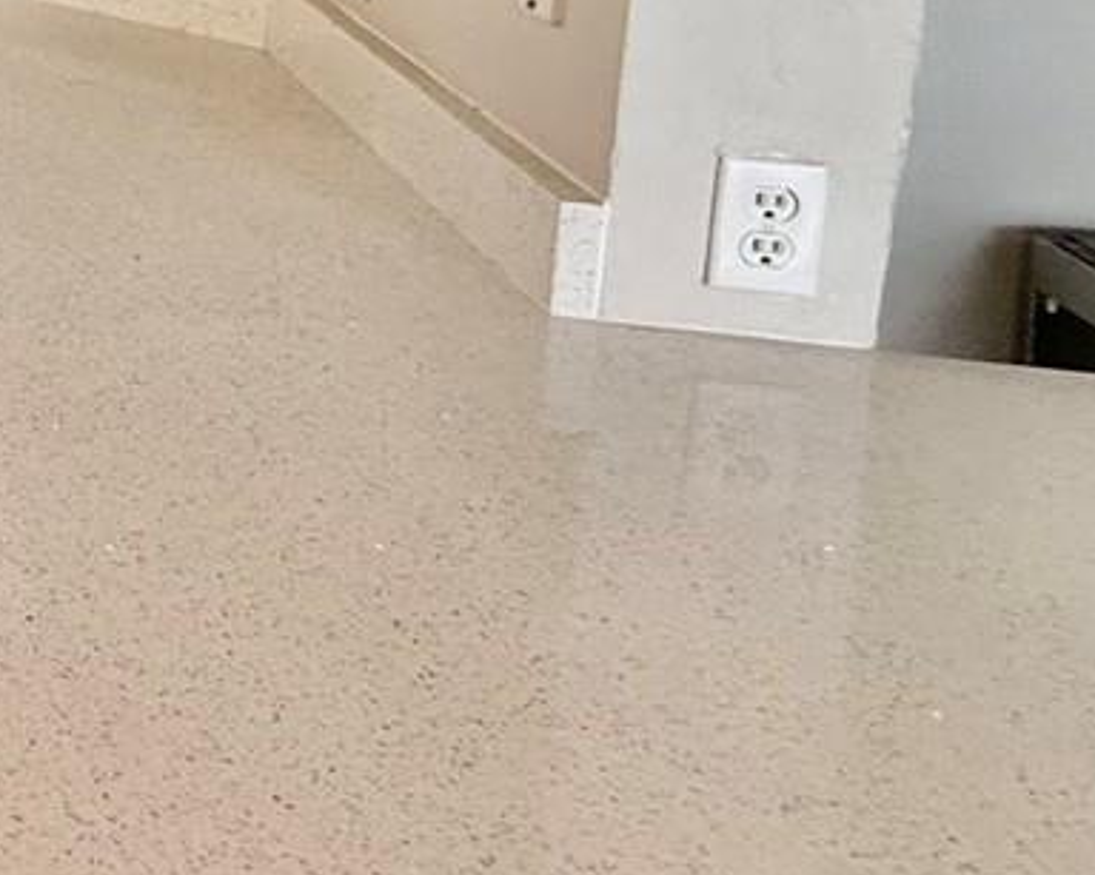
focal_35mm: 57
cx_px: -978
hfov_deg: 20.4
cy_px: -185
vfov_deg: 24.1
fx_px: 1847
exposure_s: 1/120
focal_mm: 2.22
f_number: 2.2
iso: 200
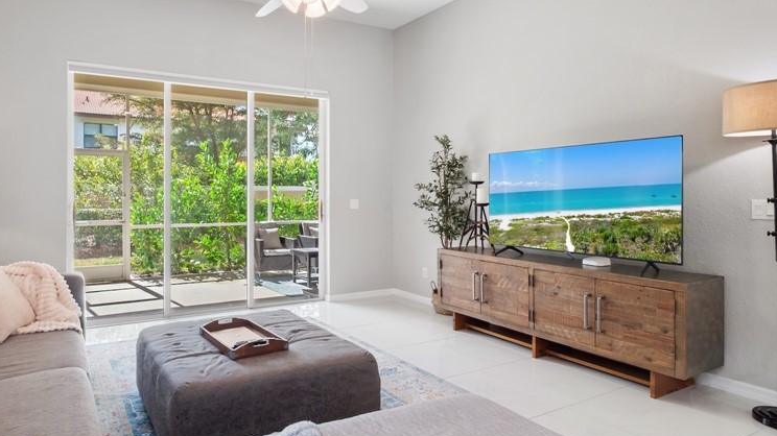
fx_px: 433
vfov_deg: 53.6
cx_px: 278
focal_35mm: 21
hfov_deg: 81.8
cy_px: 216
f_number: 7.1
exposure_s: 1/5
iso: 200
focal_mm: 7
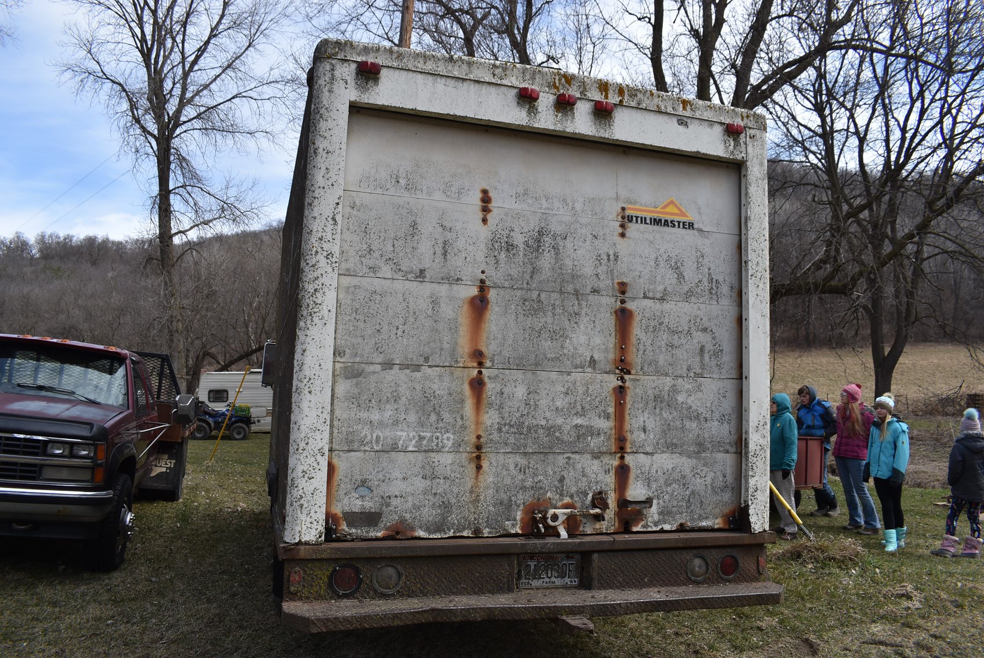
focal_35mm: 27
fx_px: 739
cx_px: 492
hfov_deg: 67.3
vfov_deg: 48.0
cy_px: 329
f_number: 8
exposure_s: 1/250
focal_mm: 18
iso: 125
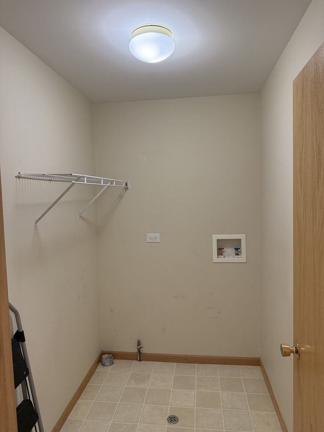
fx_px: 300
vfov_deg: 71.6
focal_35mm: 24
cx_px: 162
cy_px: 216
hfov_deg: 56.8
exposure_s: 1/124
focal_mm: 6.76
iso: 200
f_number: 1.78
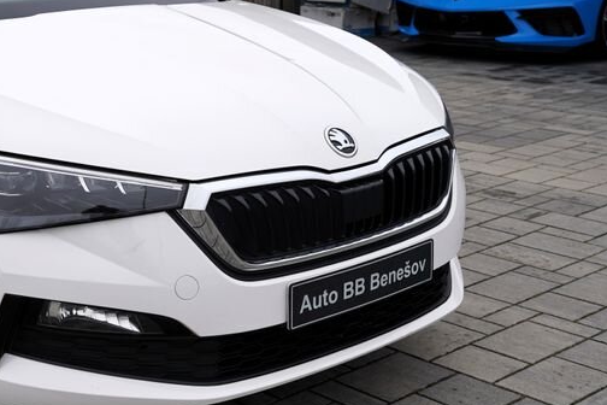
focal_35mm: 63
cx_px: 71
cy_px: 119
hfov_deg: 30.6
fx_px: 1062
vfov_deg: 21.4
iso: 100
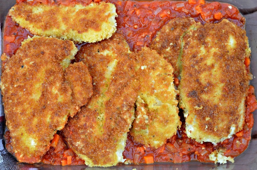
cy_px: 85
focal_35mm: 75
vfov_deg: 18.1
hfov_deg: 27.0
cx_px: 128
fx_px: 535
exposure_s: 1/80
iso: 500
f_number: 5.6
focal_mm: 50
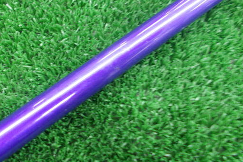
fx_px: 229
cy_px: 60
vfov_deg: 38.6
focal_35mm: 34
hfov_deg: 55.8
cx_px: 117
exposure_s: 1/8
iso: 200
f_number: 3.2
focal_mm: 4.6
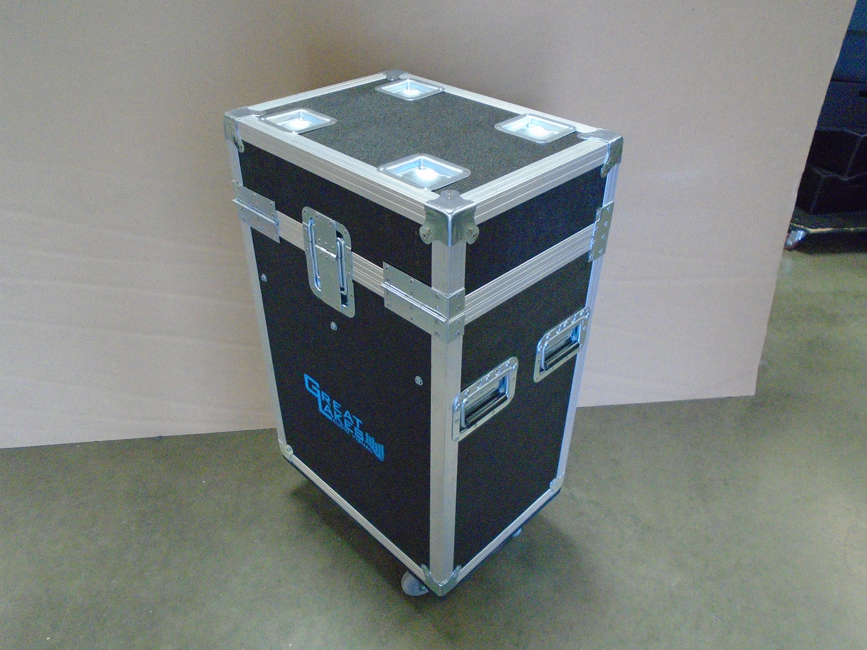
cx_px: 434
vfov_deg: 53.1
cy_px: 325
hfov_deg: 67.3
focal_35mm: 26
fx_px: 651
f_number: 3.2
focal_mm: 4.6
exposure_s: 1/100
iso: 800
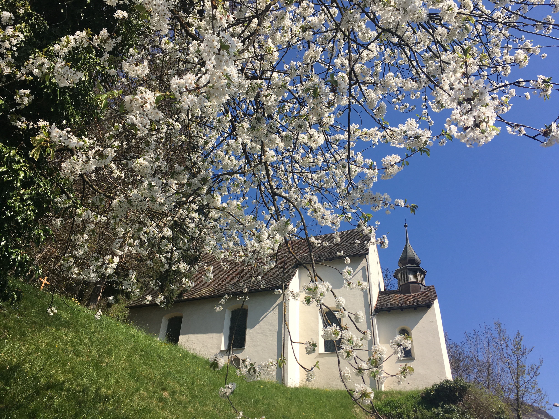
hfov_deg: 61.7
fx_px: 468
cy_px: 210
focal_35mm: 29
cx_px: 280
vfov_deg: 48.2
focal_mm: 4.15
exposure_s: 1/1451
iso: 25
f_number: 2.2
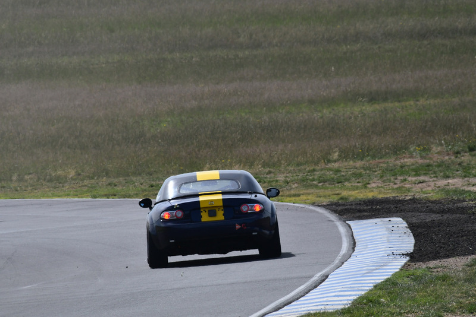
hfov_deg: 2.7
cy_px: 158
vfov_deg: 1.8
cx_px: 238
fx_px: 9920
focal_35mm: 750
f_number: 11
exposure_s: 1/640
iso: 320
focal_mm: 500
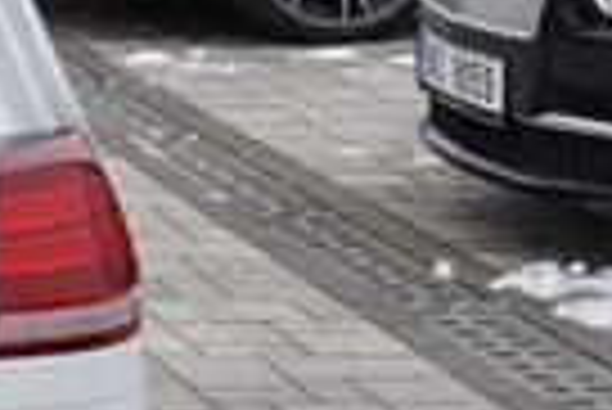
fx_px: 3846
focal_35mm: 226
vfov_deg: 6.1
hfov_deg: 8.5
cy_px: -52
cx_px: -738
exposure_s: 1/100
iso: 100
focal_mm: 30
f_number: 5
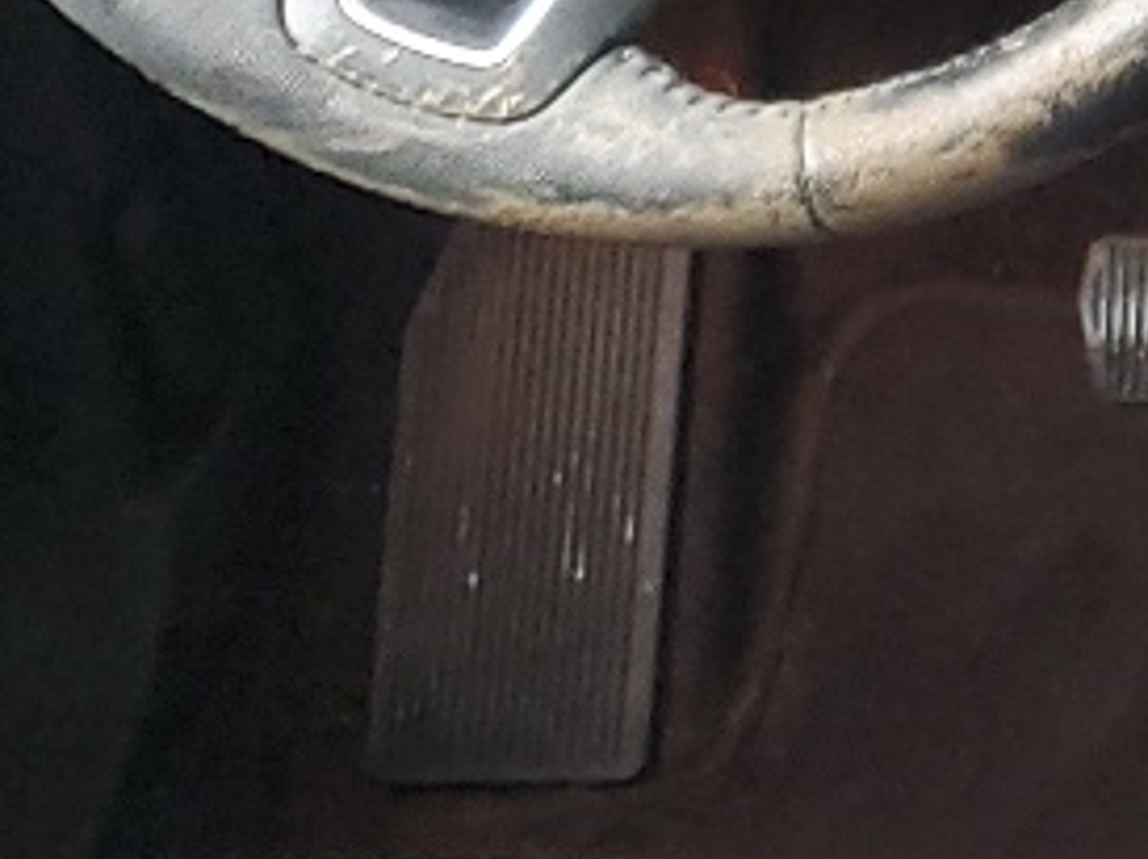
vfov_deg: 9.7
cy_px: 838
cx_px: 2154
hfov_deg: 11.9
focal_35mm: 152
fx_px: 5036
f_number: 1.5
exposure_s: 1/60.2
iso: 145
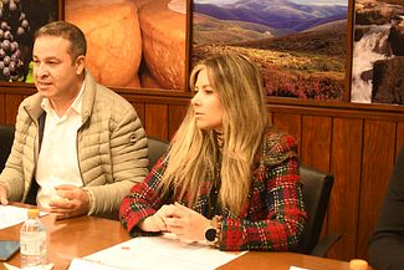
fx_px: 763
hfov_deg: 29.4
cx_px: 132
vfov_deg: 20.0
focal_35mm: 68
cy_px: 150
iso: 1250
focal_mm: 26
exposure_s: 1/125
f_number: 3.2
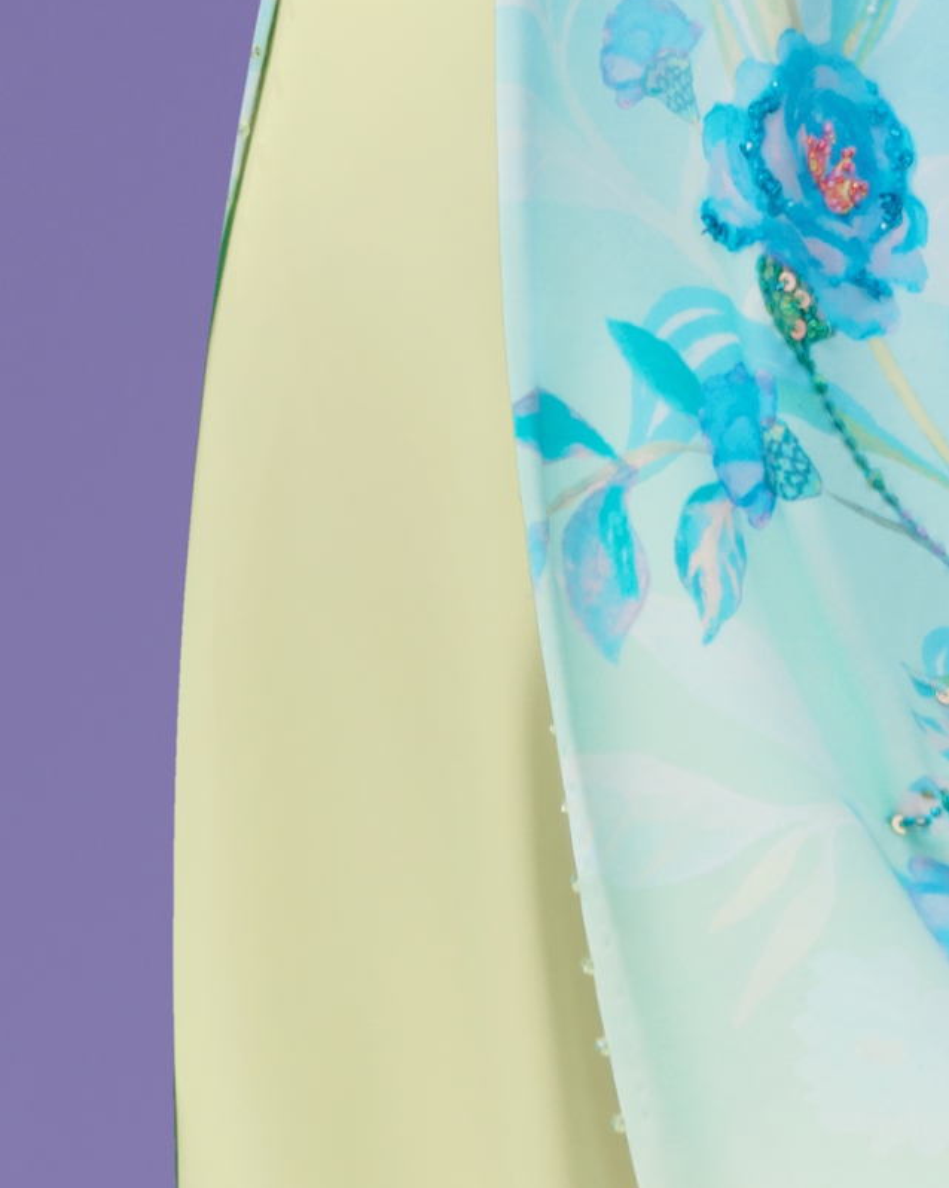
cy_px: -1056
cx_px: 974
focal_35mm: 271
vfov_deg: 6.9
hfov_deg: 5.7
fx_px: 9518
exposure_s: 1/160
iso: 200
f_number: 5.6
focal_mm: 60
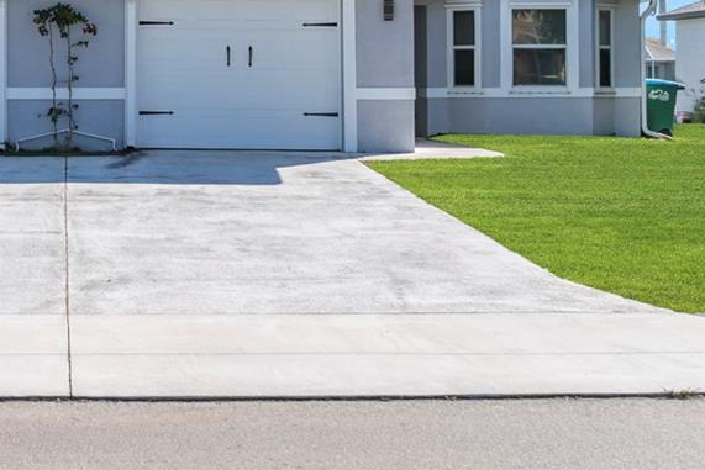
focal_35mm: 84
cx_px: 10
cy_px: 47
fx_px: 1645
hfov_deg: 23.2
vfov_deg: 16.1
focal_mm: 20
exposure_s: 1/400
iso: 100
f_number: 8
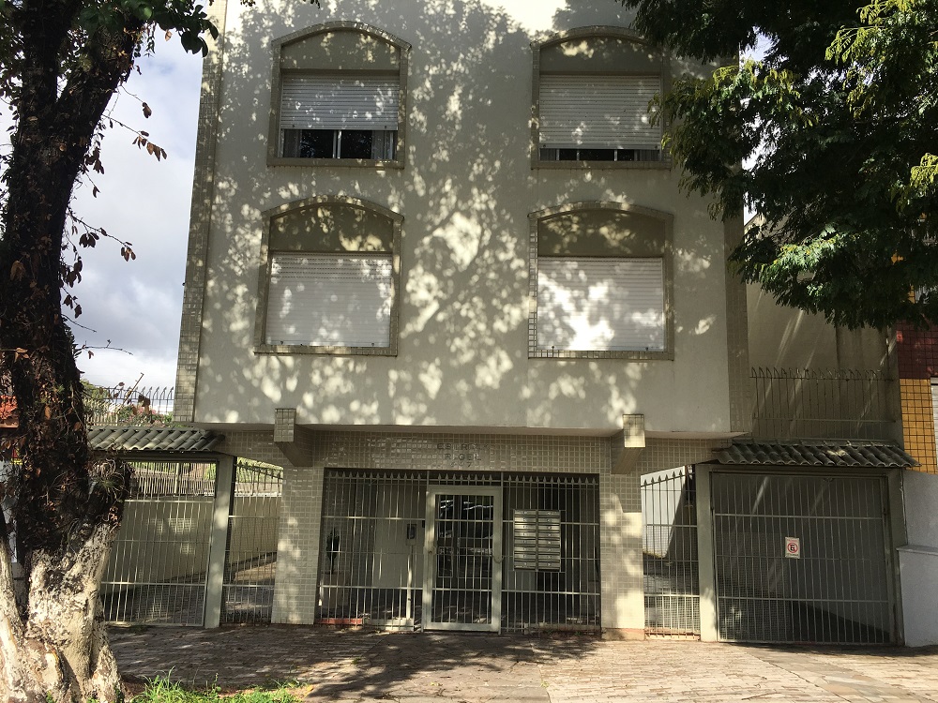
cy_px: 352
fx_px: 786
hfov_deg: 61.7
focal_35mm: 29
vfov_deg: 48.2
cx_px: 469
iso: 25
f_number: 2.2
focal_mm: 4.15
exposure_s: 1/1304
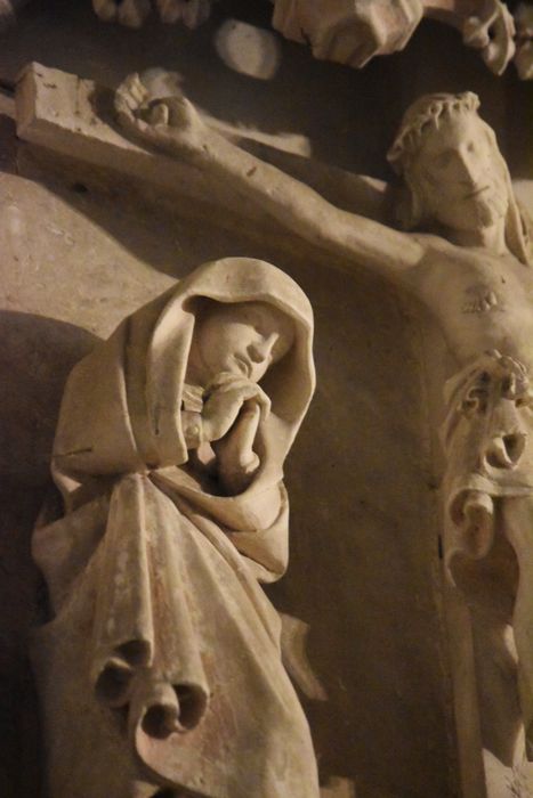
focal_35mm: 232
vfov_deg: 8.9
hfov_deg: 5.9
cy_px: 399
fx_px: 5160
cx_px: 266
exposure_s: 1/30
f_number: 5.3
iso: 12800
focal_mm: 155
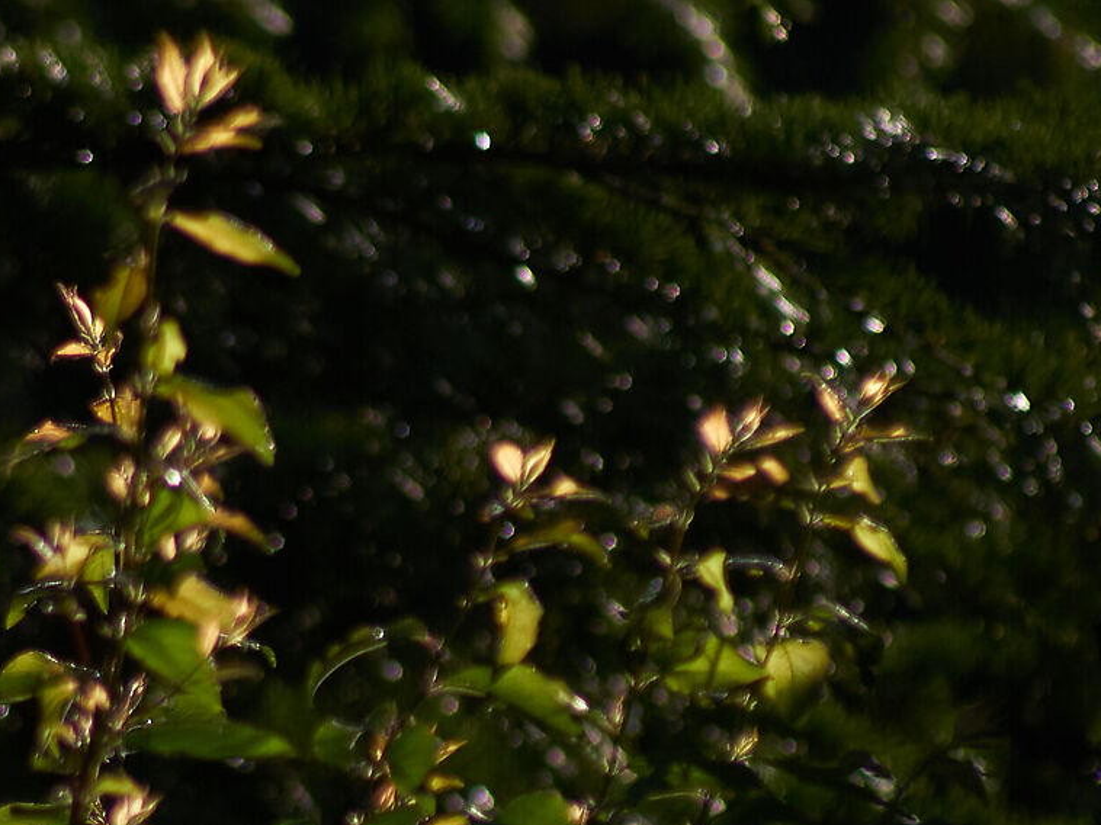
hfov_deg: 1.4
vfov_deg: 1.1
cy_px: 428
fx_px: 43561
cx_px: 125
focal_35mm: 1370
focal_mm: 300
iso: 400
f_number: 5.6
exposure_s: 1/2500
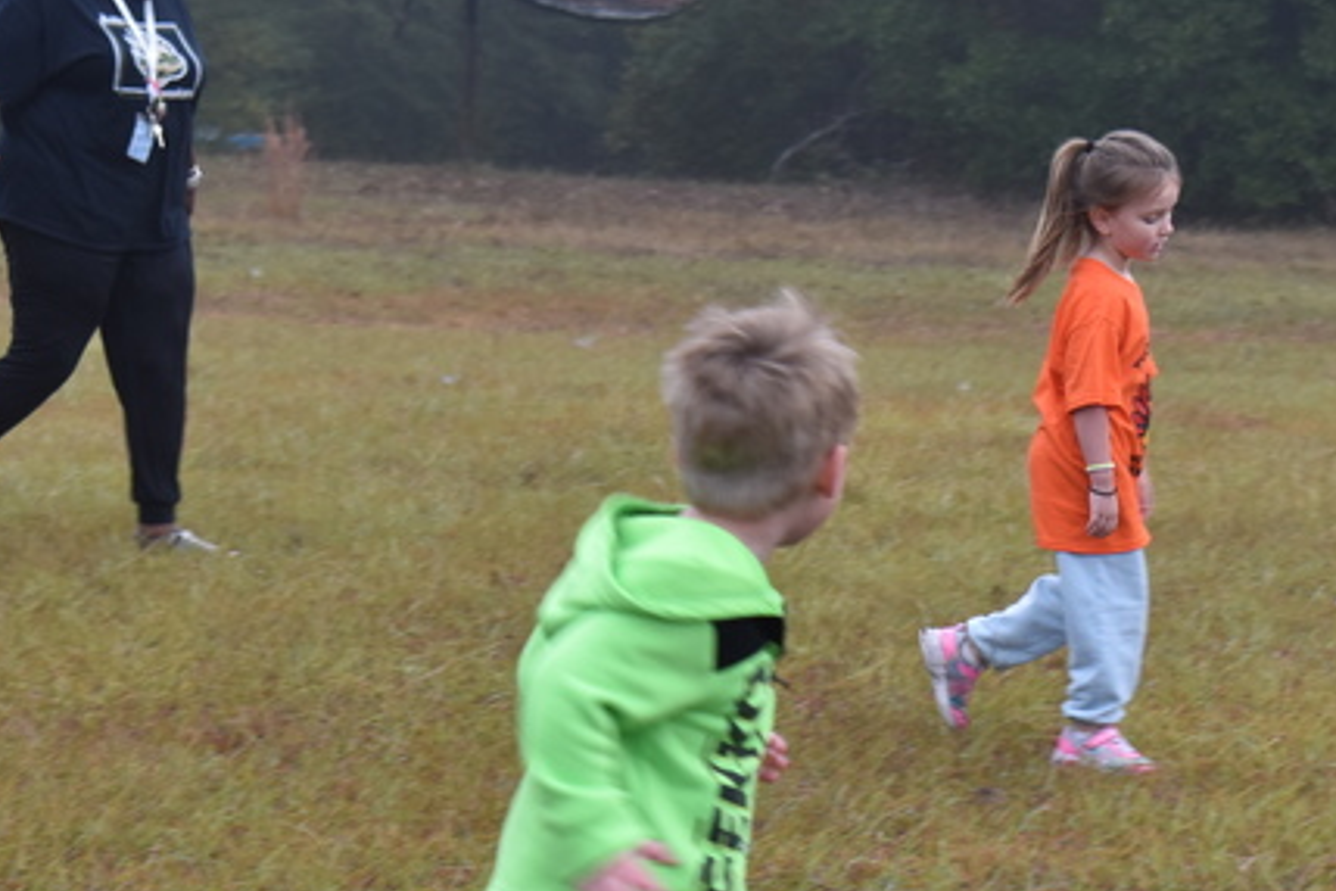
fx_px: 5712
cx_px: 707
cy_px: 745
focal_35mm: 154
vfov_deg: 8.9
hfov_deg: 13.3
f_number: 7.1
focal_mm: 55
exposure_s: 1/100
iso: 400
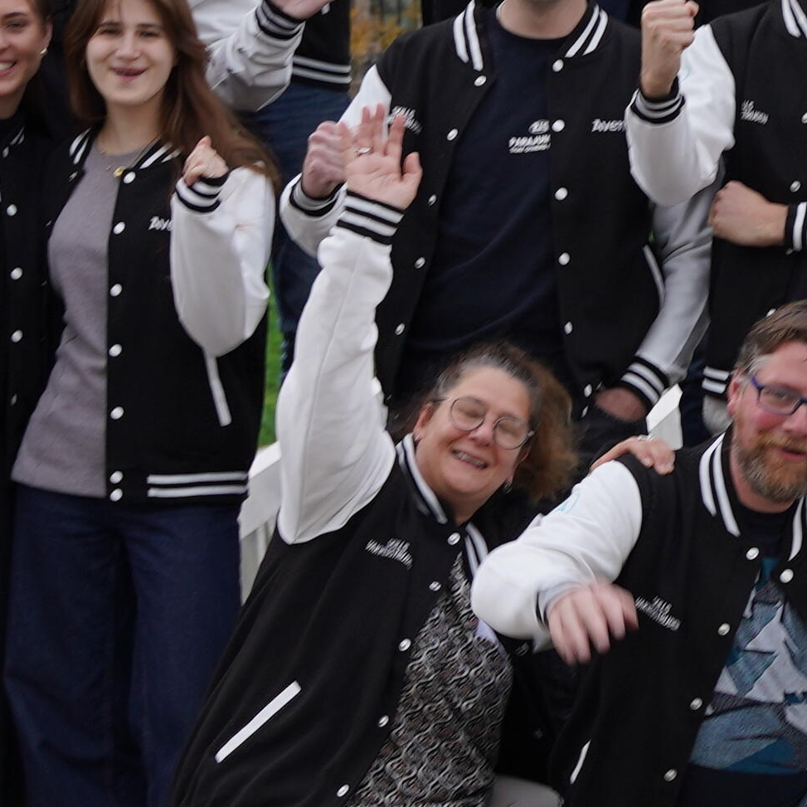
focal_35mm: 175
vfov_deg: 9.9
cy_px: 71
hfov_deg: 9.2
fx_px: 4618
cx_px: 1773
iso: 100
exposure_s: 1/80
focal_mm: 33.4
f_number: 4.5
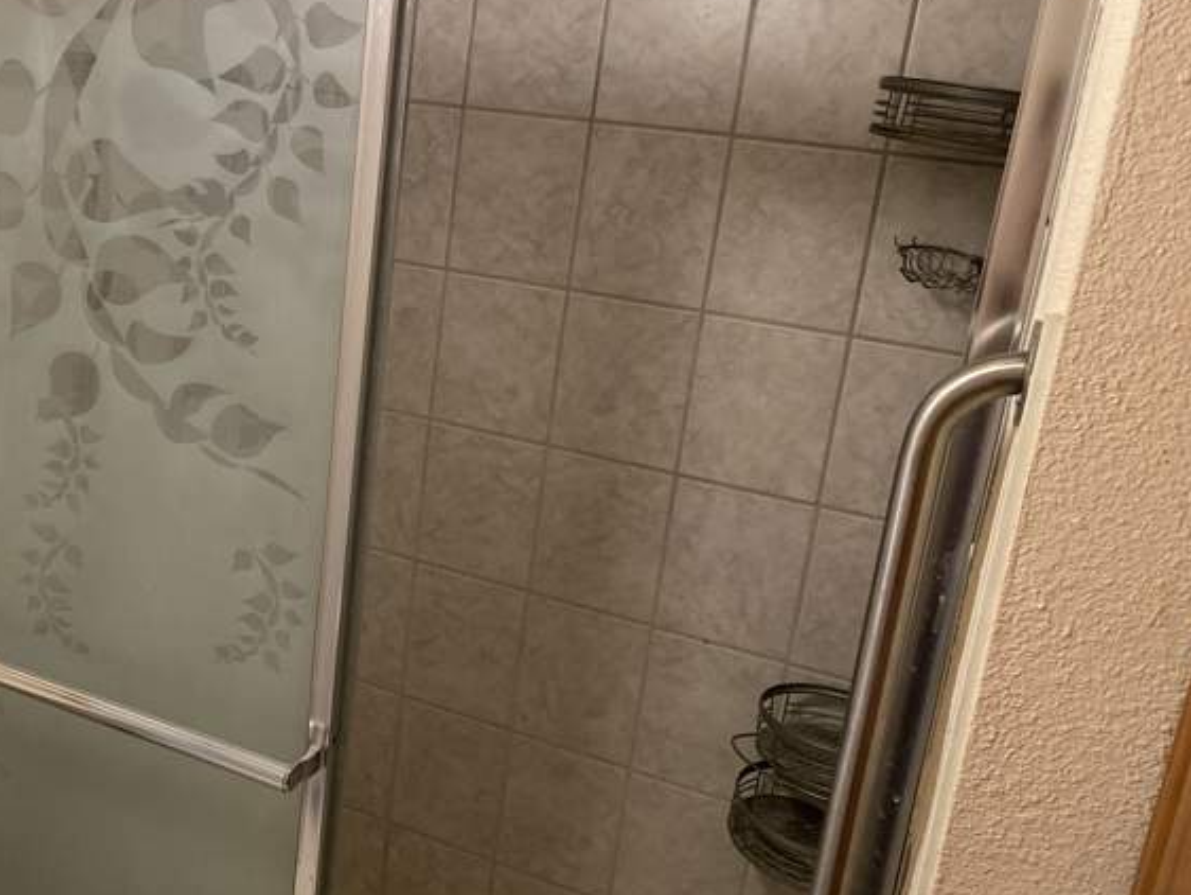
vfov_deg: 38.7
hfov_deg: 48.9
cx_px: 360
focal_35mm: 37
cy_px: 401
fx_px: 1274
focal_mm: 4.25
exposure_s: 1/60
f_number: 1.8
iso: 320
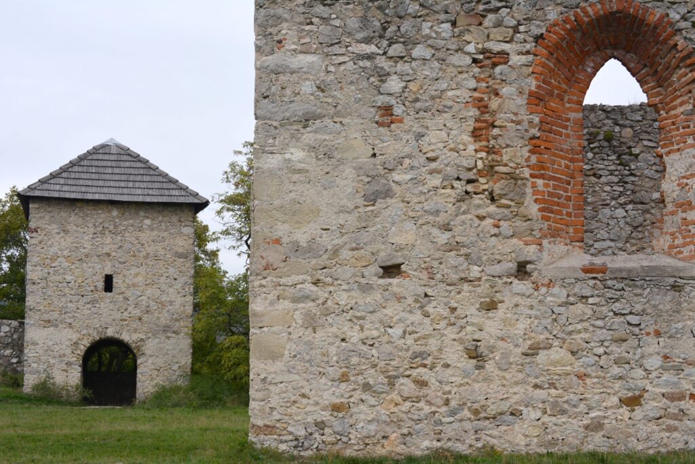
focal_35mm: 82
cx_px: 348
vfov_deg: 16.6
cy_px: 232
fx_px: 1594
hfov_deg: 24.6
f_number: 7.1
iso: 100
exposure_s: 1/200
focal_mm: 55
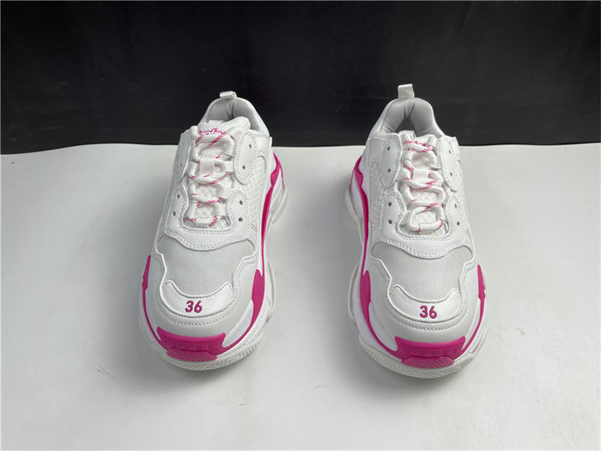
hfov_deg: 67.3
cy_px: 226
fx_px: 451
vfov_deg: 53.1
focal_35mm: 26
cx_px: 300
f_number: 1.6
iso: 32
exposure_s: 1/121
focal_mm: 4.2
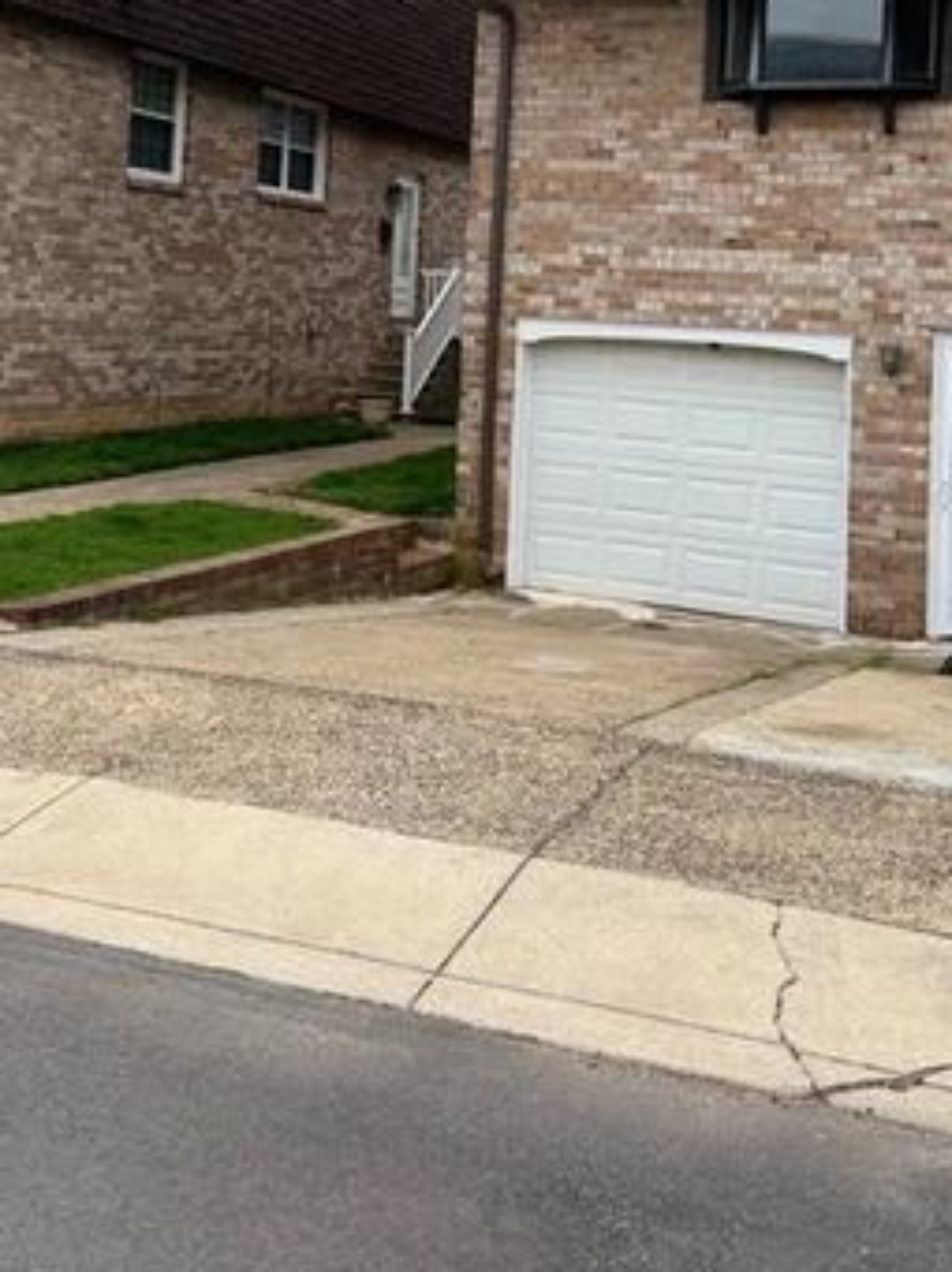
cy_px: 203
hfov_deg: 30.8
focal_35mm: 47
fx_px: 1727
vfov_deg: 38.5
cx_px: 396
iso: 100
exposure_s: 1/5714
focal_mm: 6.76
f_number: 1.78
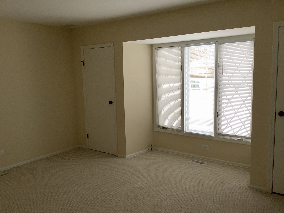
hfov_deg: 58.4
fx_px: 254
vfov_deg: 45.4
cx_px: 142
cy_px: 106
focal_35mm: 31
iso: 25
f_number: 2.4
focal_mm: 3.3
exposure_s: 1/120
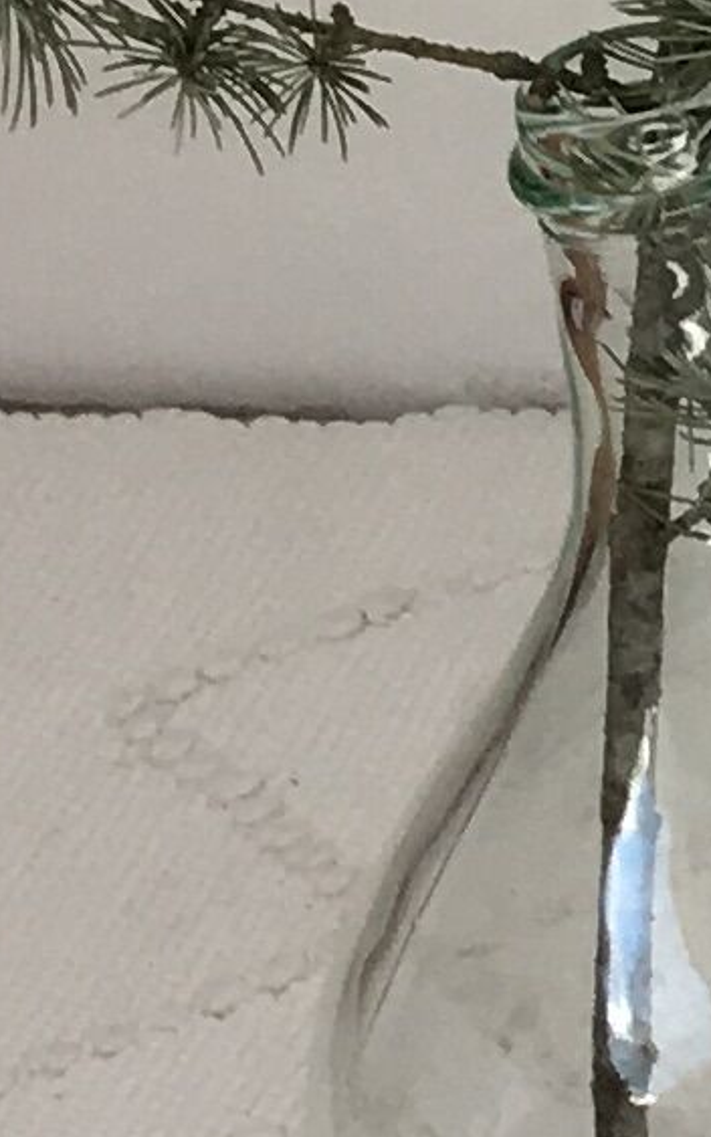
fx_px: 6819
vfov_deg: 9.5
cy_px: 380
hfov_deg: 5.2
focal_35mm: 220
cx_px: 2935
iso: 25
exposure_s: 1/104
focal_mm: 4.15
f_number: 2.2
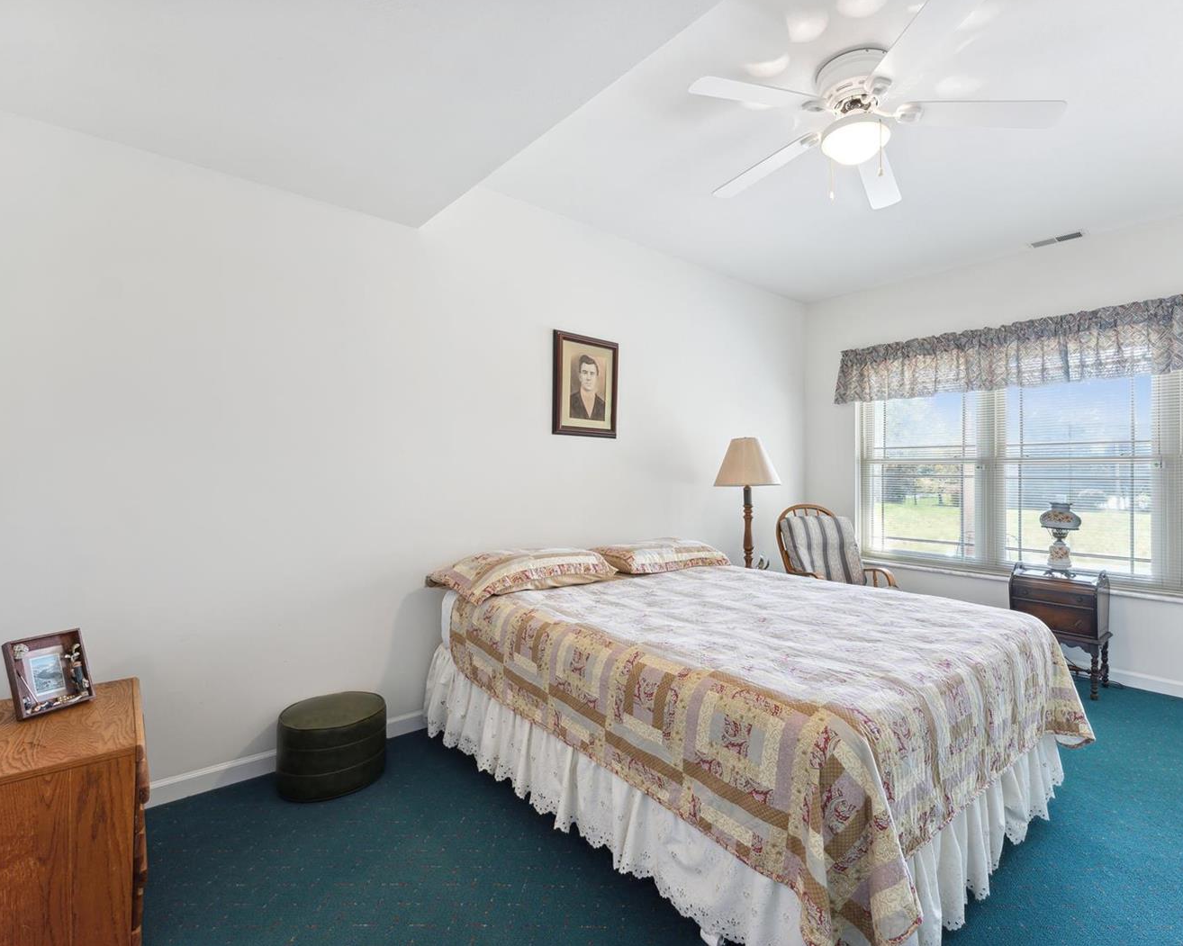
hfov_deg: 92.9
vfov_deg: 80.4
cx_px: 644
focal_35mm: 16
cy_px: 469
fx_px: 560
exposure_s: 1/10
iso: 400
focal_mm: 14
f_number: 8
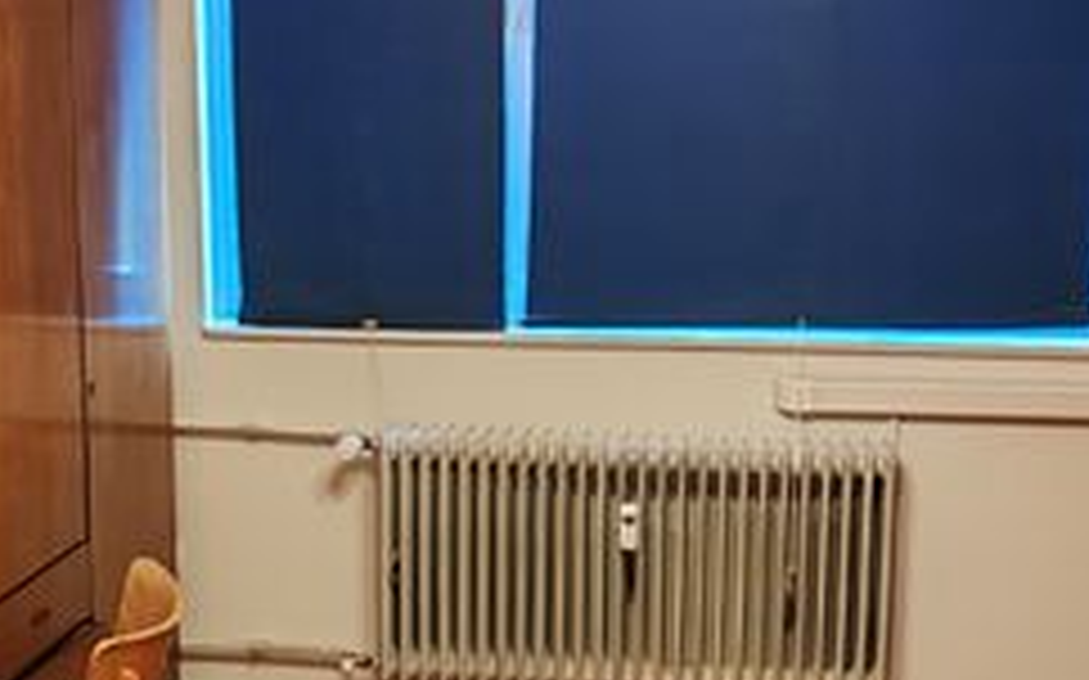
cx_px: 508
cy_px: 500
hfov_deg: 29.0
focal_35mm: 71
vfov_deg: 18.2
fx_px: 2106
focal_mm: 6.12
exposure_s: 1/100
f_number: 1.9
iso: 1000
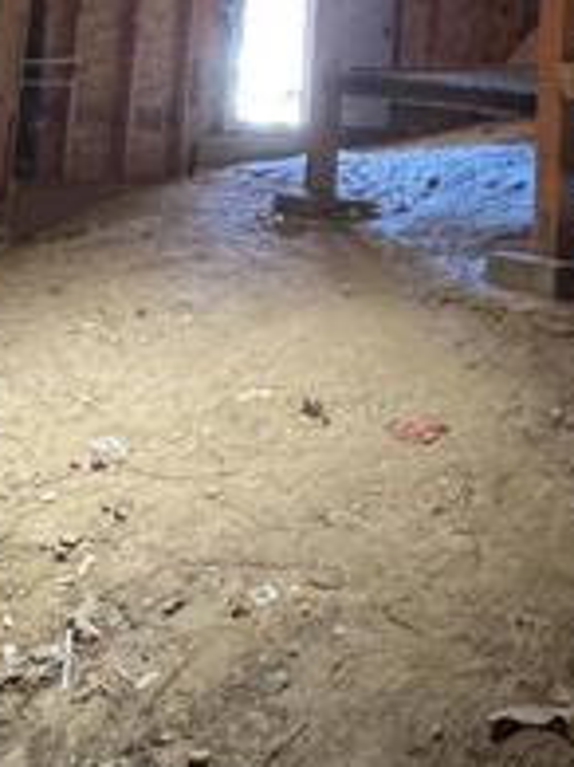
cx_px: 318
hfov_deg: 31.5
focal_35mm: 46
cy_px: -4
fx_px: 1018
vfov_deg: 36.9
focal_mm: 2.22
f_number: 2.2
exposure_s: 1/60
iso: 1000
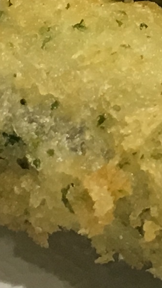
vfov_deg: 9.7
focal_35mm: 214
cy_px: -178
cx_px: 327
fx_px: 1633
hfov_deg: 5.6
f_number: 2.2
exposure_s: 1/33
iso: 50
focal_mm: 4.15
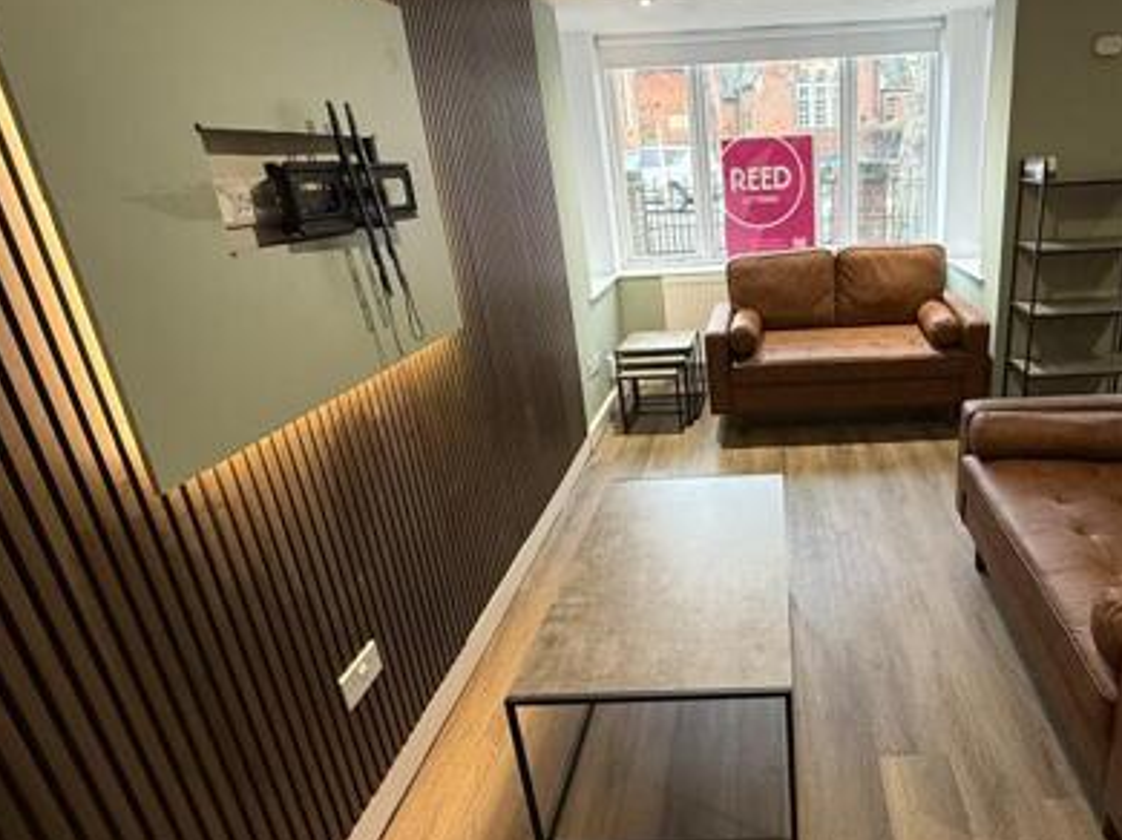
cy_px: 443
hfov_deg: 71.4
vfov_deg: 58.8
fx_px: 745
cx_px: 765
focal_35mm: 23
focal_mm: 2.22
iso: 400
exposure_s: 1/50
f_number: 2.2
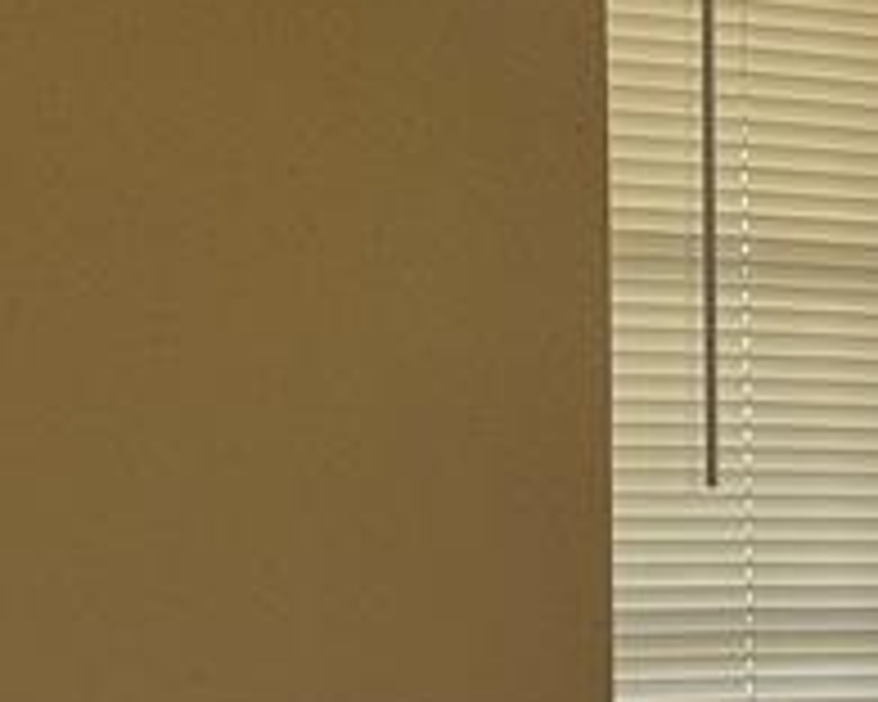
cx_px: 1873
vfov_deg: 12.3
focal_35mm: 123
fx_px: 3196
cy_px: 765
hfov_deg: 13.1
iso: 100
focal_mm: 6.86
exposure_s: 1/120
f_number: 1.78
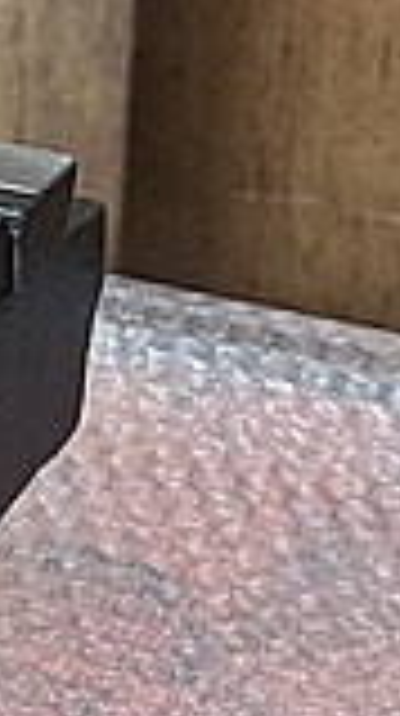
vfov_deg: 18.1
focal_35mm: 114
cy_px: -86
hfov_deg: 9.9
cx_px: -382
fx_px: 2158
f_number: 1.6
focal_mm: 5.1
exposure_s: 1/60
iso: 160
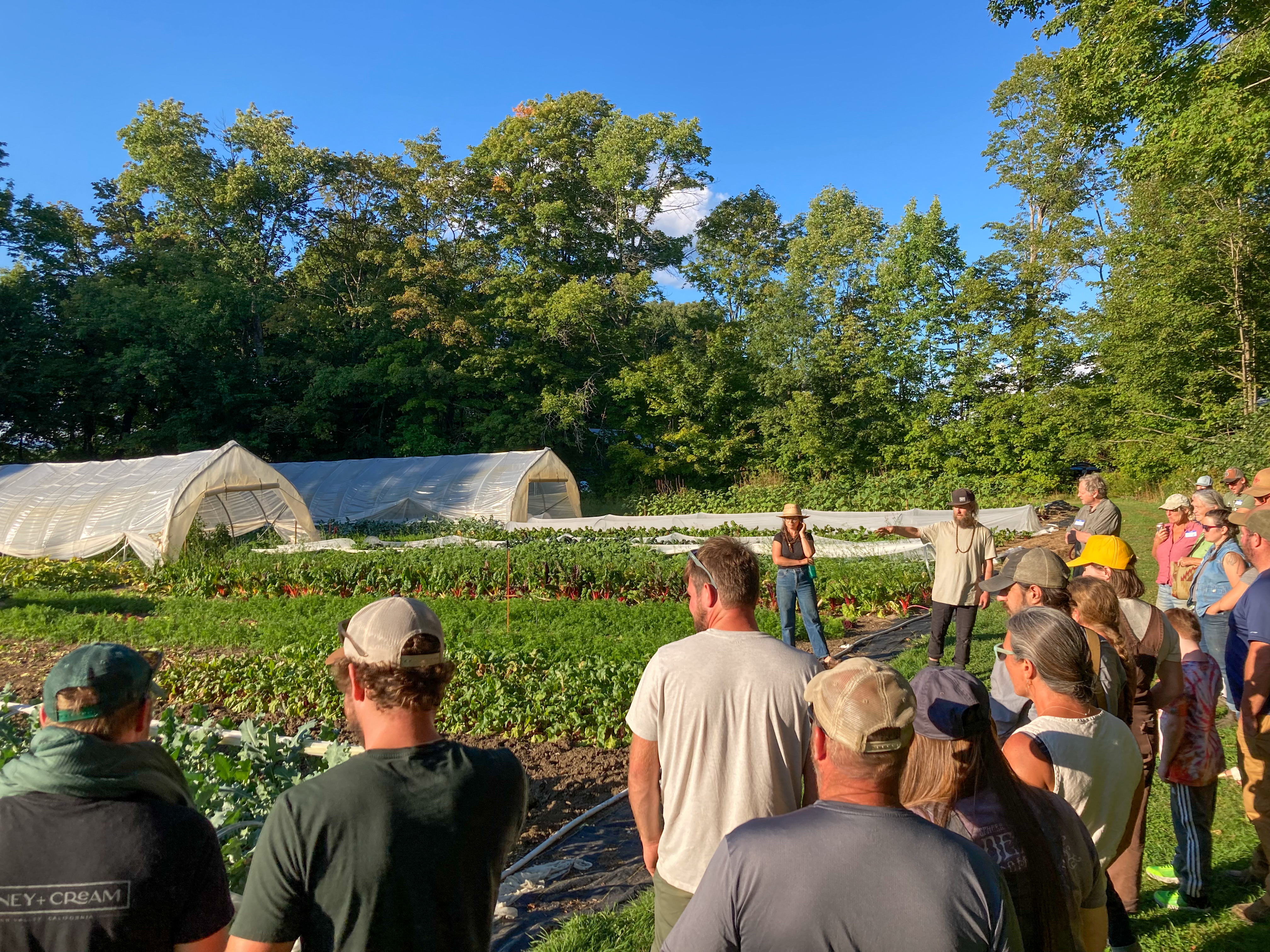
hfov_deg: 63.4
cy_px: 476
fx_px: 1027
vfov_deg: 49.7
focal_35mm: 28
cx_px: 635
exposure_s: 1/750
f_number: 1.8
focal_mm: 3.99
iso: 20
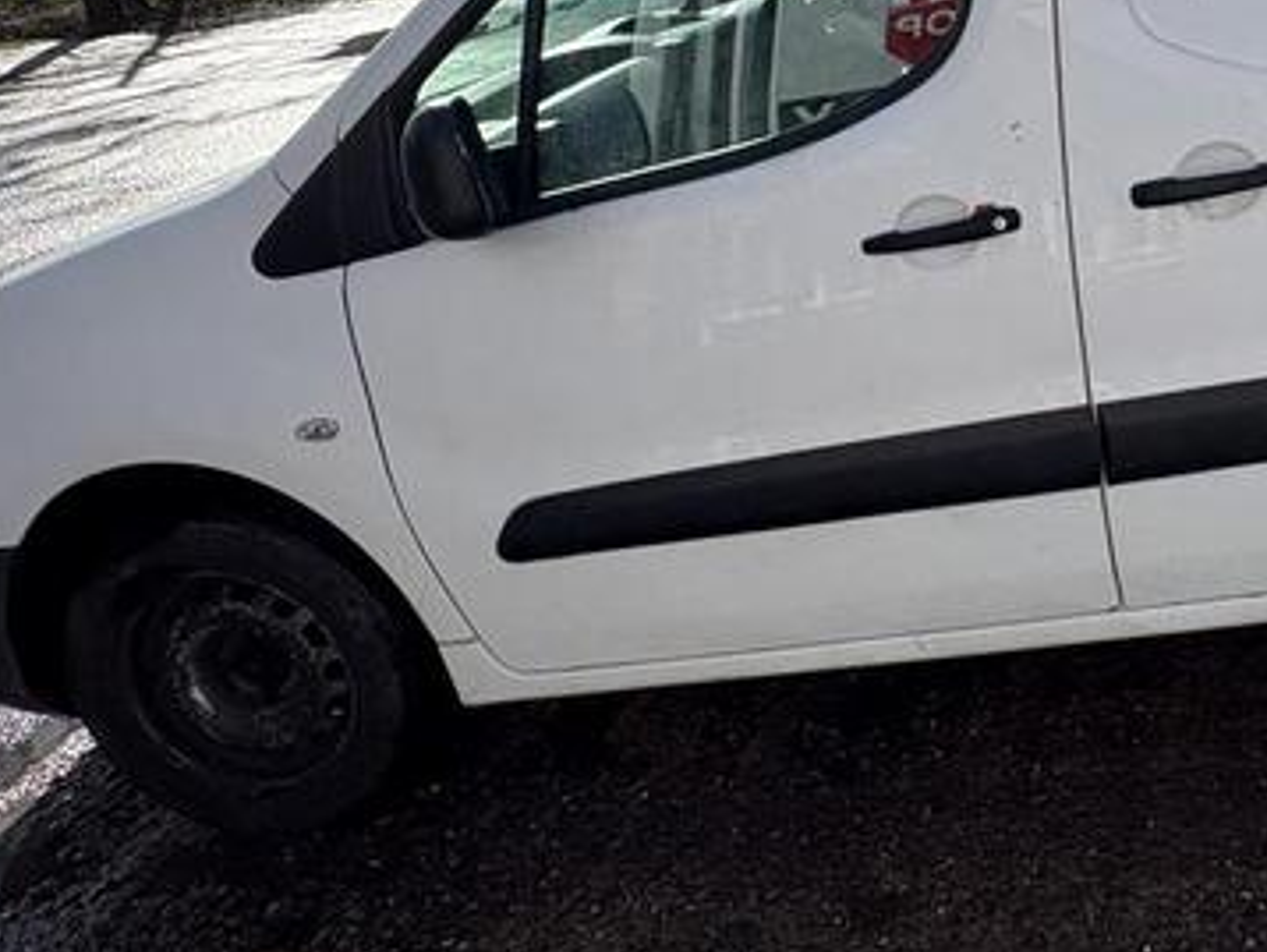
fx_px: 1282
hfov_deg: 47.0
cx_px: 1157
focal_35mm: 35
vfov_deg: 37.6
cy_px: 64
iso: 50
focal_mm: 2.22
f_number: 2.2
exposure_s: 1/2083
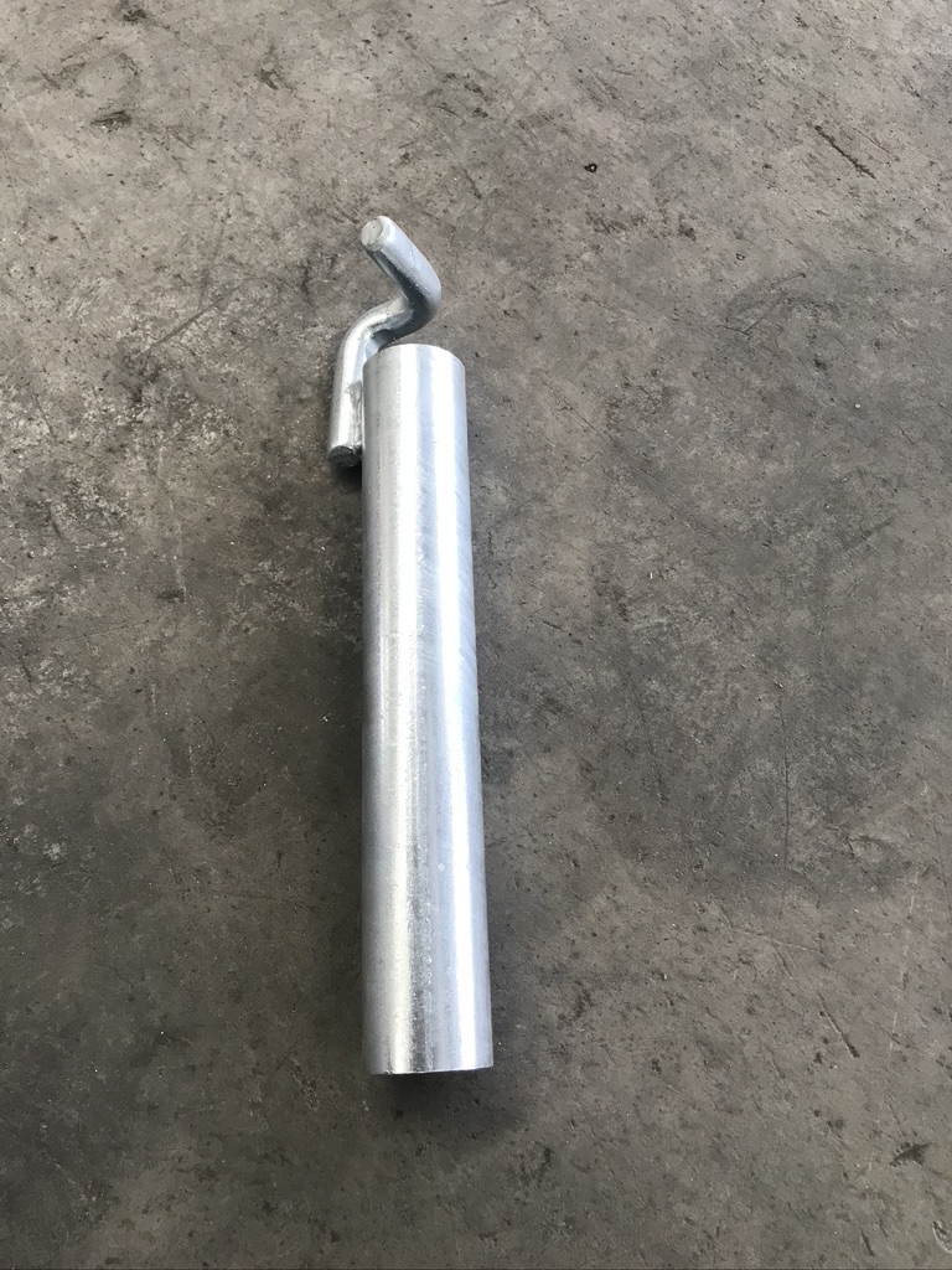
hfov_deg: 49.7
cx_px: 476
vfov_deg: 63.4
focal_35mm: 28
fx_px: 1027
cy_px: 635
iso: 25
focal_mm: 3.99
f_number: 1.8
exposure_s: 1/33
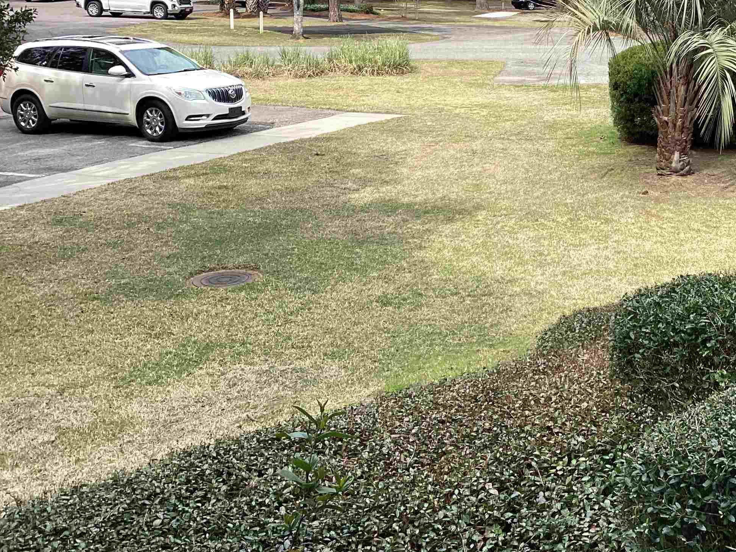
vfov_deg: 29.2
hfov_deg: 37.7
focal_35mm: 49
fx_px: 1042
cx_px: 572
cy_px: 143
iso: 25
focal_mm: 3.3
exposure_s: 1/433
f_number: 2.4
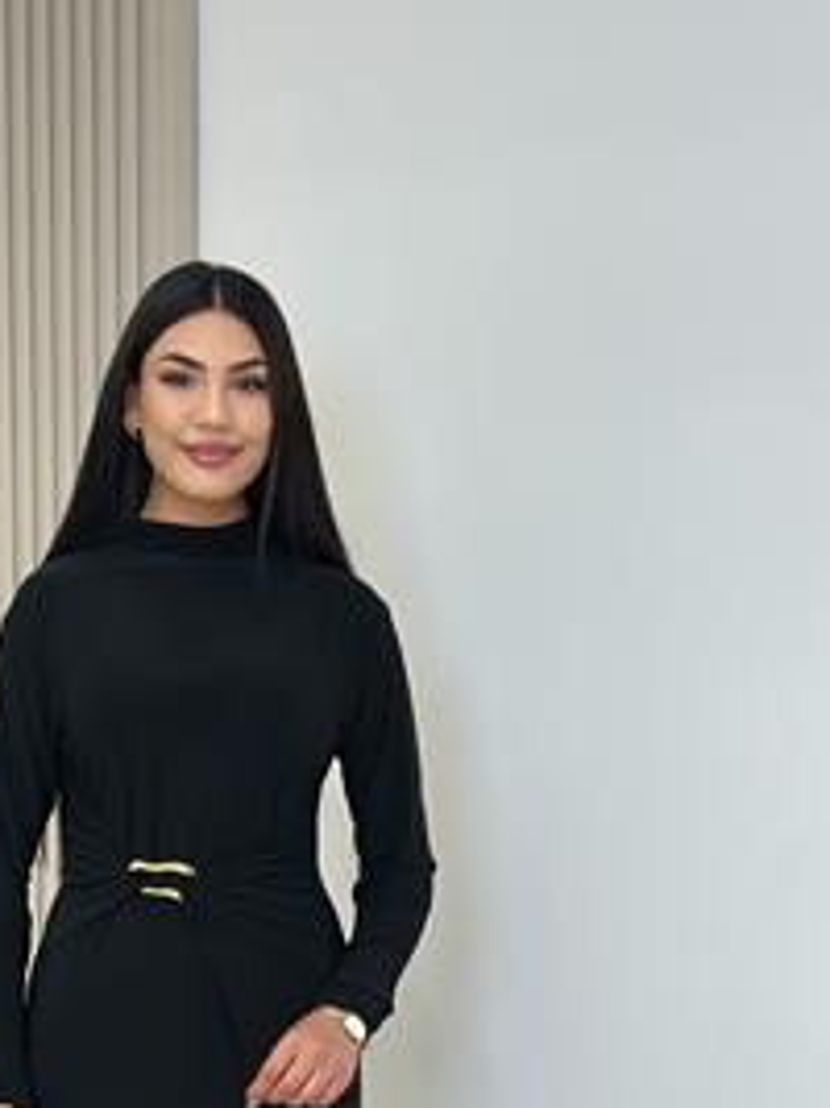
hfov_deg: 15.3
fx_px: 3072
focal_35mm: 96
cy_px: 965
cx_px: 178
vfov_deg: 20.1
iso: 64
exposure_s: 1/132
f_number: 1.78
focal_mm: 6.86
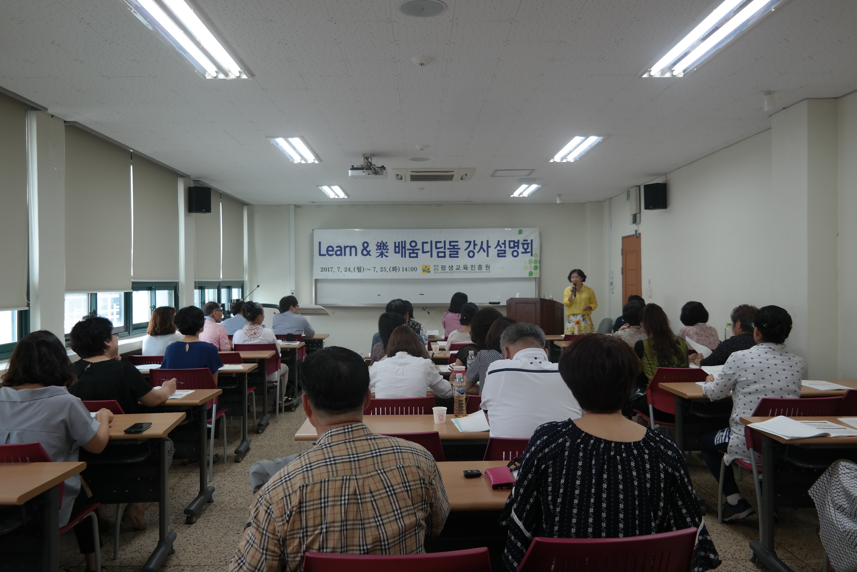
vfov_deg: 47.9
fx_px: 643
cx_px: 428
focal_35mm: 27
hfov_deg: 67.4
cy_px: 286
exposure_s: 1/40
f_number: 3.5
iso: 200
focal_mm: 18
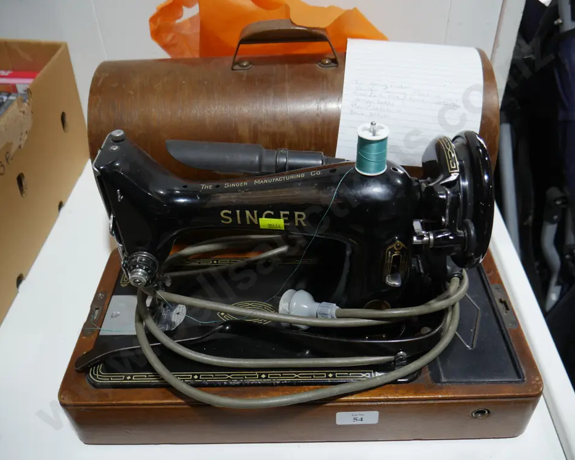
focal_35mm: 30
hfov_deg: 58.7
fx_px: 511
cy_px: 236
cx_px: 294
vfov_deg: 48.5
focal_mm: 14
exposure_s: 1/80
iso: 200
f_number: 3.5
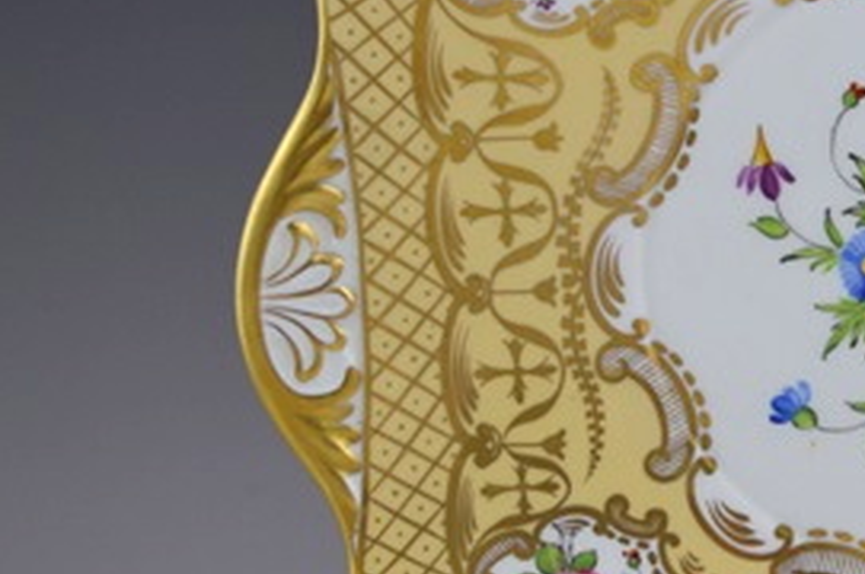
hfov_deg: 16.8
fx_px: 2832
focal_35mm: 118
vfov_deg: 11.6
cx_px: 946
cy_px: 258
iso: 400
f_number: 4.8
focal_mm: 32
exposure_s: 1/100
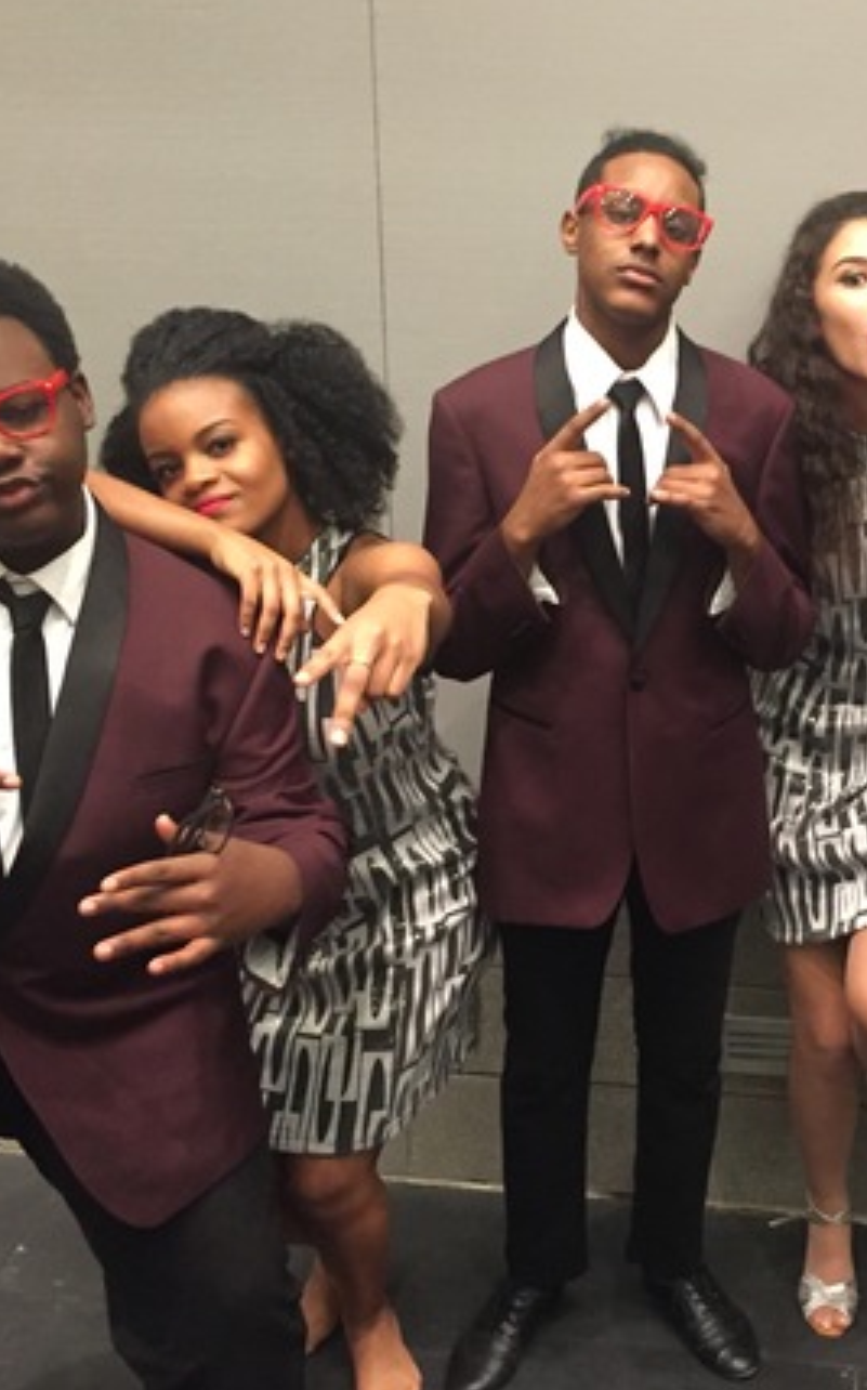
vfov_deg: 43.5
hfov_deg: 27.4
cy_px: 640
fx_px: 1741
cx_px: 698
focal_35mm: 46
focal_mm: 4.15
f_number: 2.2
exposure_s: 1/15
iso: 320
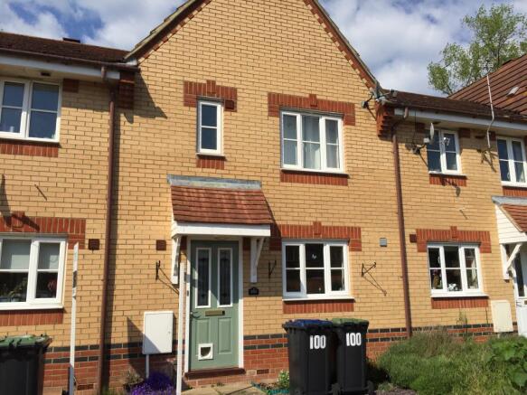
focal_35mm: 29
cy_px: 198
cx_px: 264
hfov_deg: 61.7
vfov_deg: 48.2
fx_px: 441
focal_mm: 4.15
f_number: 2.2
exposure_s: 1/3597
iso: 32
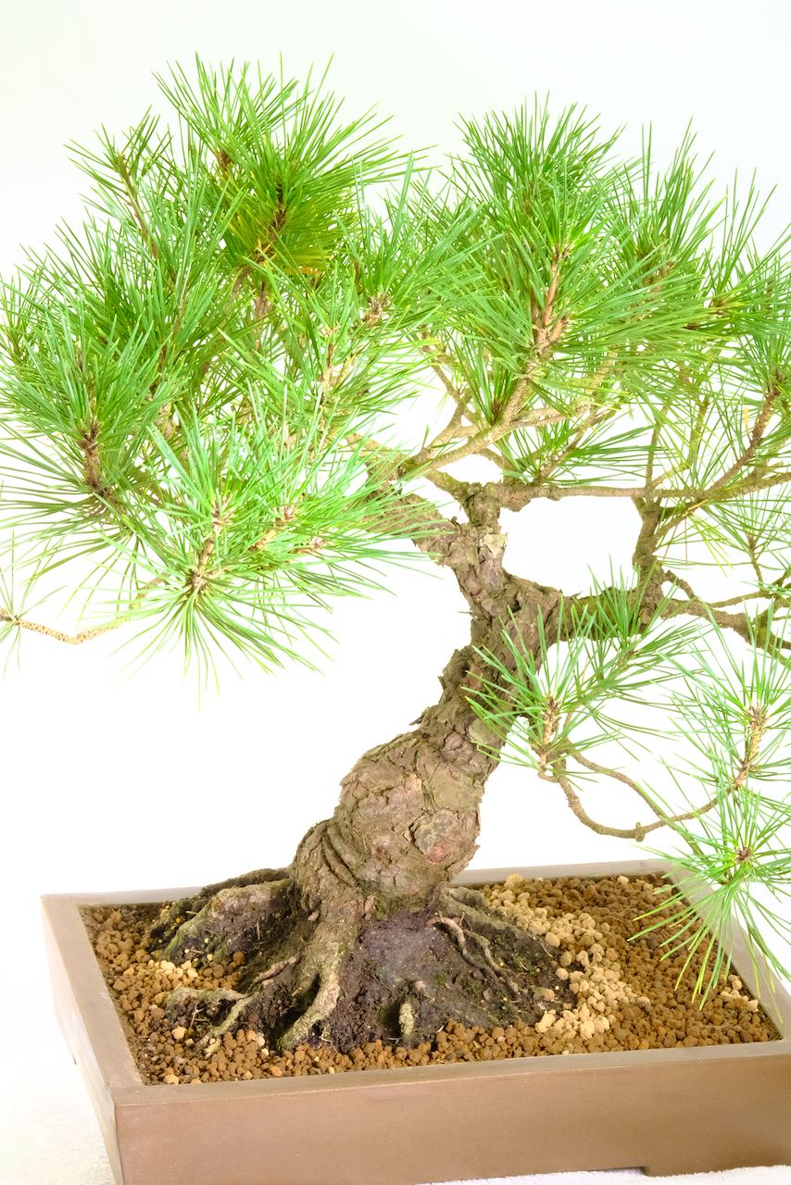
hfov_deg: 11.2
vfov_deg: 16.6
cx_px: 396
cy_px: 592
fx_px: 4051
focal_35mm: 123
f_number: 18
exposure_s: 1/30
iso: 2500
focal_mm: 81.9
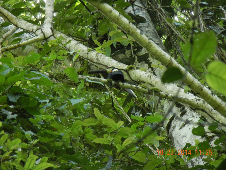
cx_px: 113
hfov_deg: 6.6
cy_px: 85
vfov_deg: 5.0
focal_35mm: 300
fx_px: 1959
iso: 400
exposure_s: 1/34.3
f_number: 5.6
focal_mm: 54
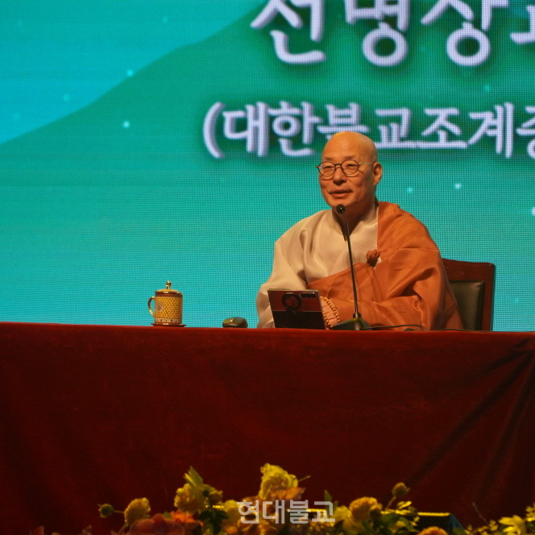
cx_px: 274
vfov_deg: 8.7
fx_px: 3526
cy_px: 268
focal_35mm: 202
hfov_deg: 8.7
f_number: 4
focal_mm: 105
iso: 800
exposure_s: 1/200
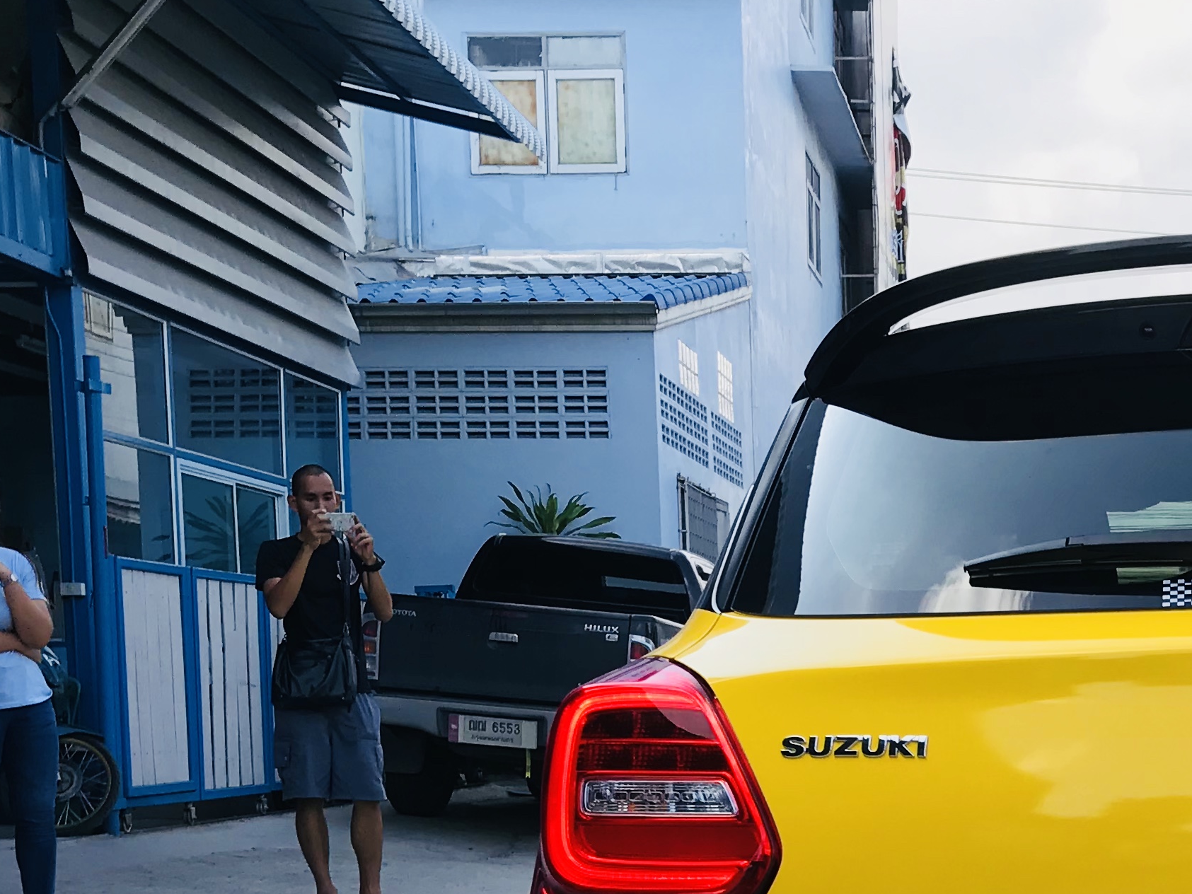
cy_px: 970
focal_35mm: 67
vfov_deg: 20.9
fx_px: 2307
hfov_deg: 27.6
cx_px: 1145
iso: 20
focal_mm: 3.99
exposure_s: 1/449
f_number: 1.8
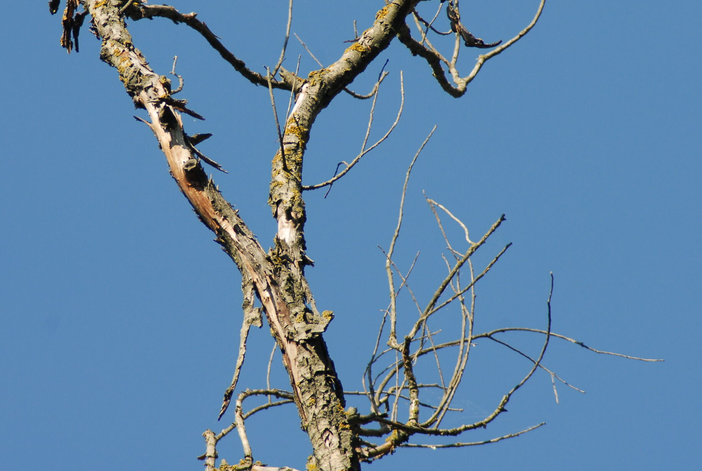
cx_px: 241
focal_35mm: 641
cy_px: 154
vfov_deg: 2.2
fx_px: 12525
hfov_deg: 3.2
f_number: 9
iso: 200
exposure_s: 1/320
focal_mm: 300
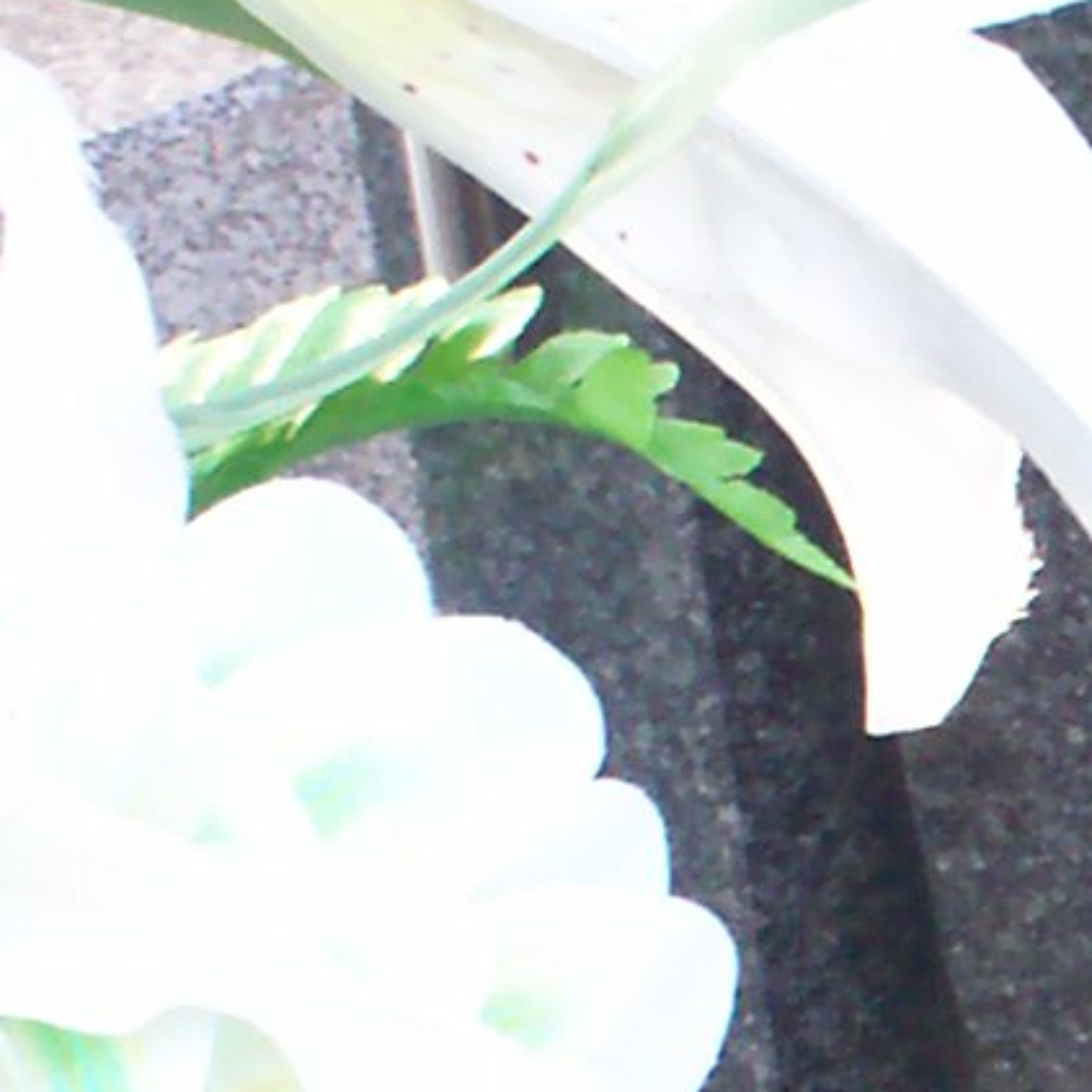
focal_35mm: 194
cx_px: 1983
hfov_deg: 8.6
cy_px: 1231
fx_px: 6924
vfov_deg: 8.9
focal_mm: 6
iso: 140
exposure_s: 1/60
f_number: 4.5
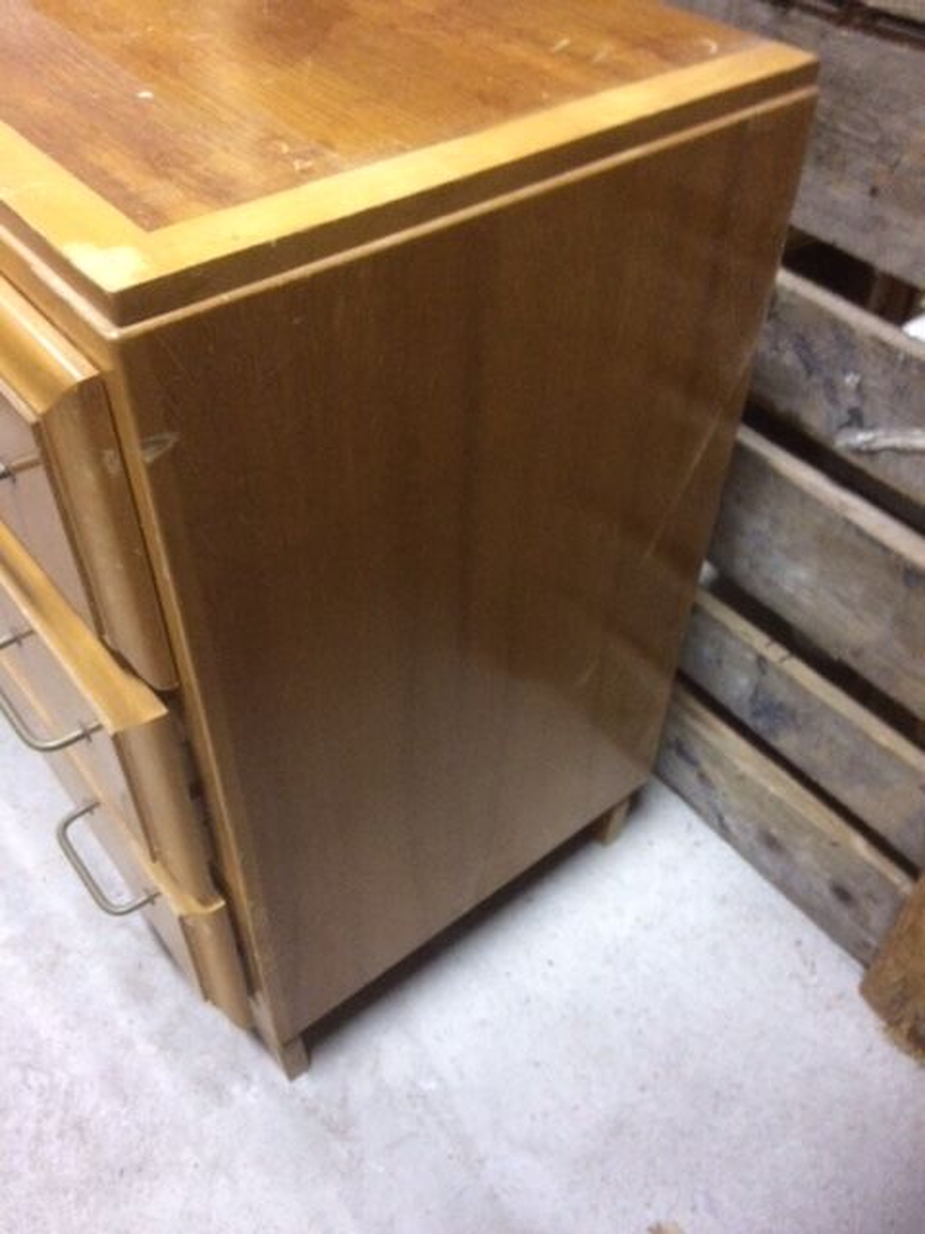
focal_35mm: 29
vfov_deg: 61.7
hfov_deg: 48.2
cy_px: 617
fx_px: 1033
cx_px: 462
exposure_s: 1/17
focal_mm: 4.15
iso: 500
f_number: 2.2
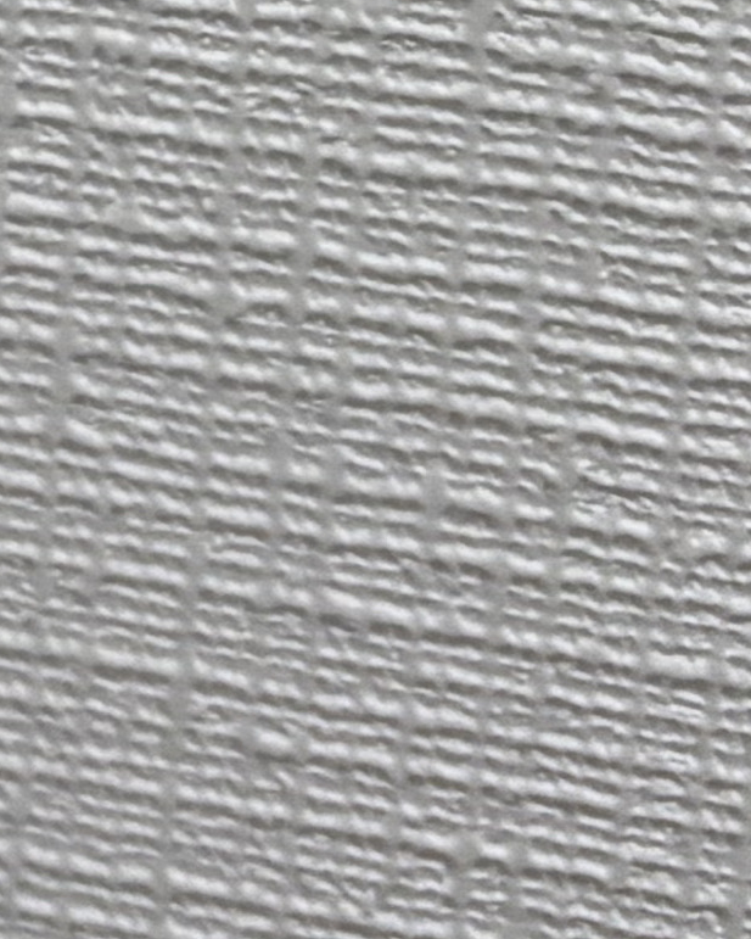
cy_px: -915
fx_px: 5222
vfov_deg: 9.6
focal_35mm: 188
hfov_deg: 7.5
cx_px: -1246
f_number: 1.6
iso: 125
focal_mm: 5.96
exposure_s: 1/120
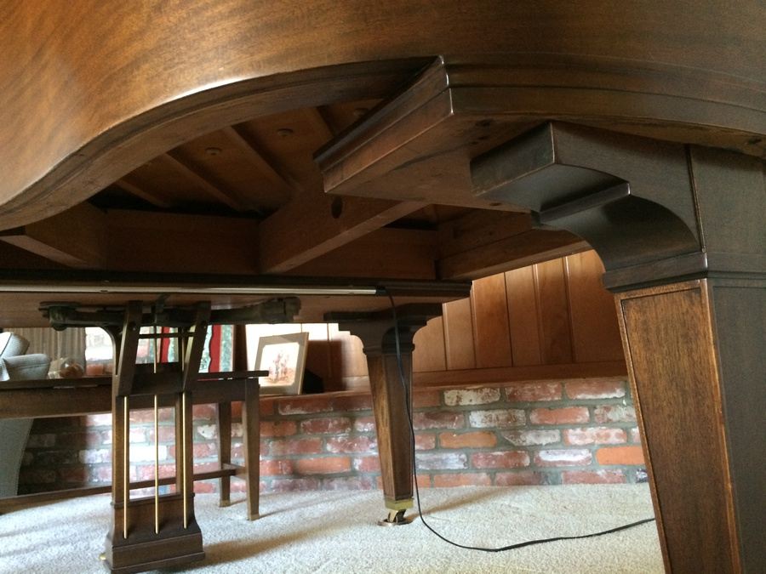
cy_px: 287
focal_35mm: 30
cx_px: 383
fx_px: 664
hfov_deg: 60.0
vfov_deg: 46.8
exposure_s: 1/17
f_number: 2.2
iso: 320
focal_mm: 4.12
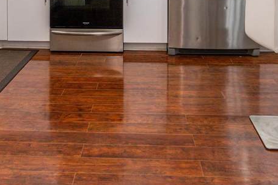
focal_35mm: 45
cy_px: -61
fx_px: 347
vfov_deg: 25.4
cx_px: 126
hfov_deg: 43.6
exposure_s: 1/15
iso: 200
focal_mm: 16
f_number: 9
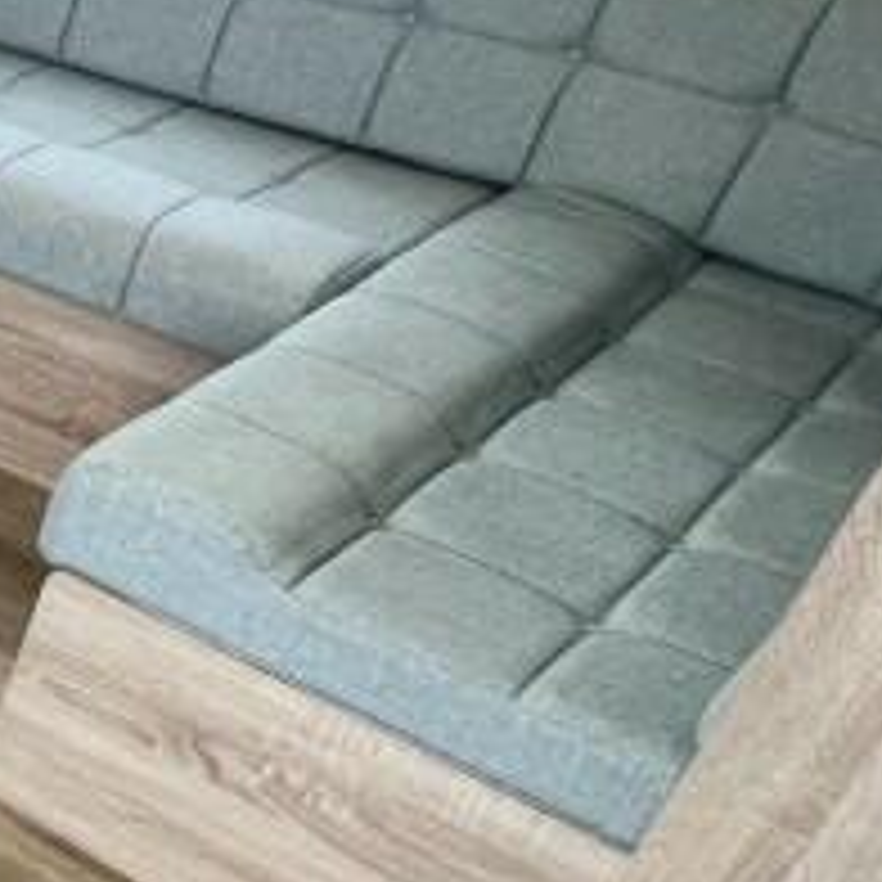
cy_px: 468
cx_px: -846
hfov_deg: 18.9
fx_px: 1730
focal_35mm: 60
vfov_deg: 28.6
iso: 250
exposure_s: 1/66
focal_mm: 1.57
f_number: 1.8
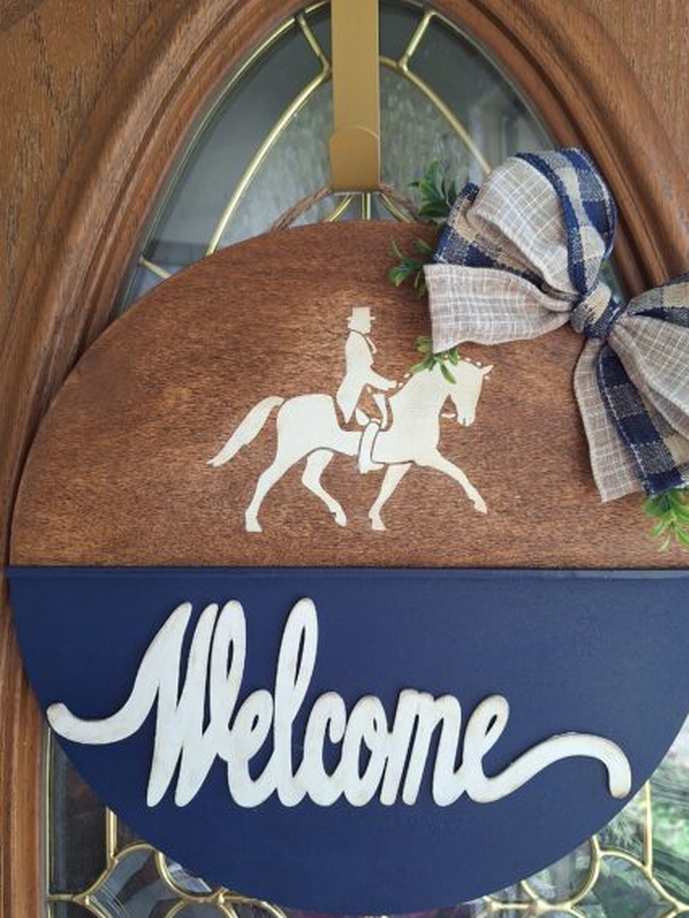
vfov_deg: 65.3
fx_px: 717
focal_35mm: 27
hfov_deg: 51.3
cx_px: 372
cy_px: 463
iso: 64
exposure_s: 1/60
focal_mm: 5.54
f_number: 1.8
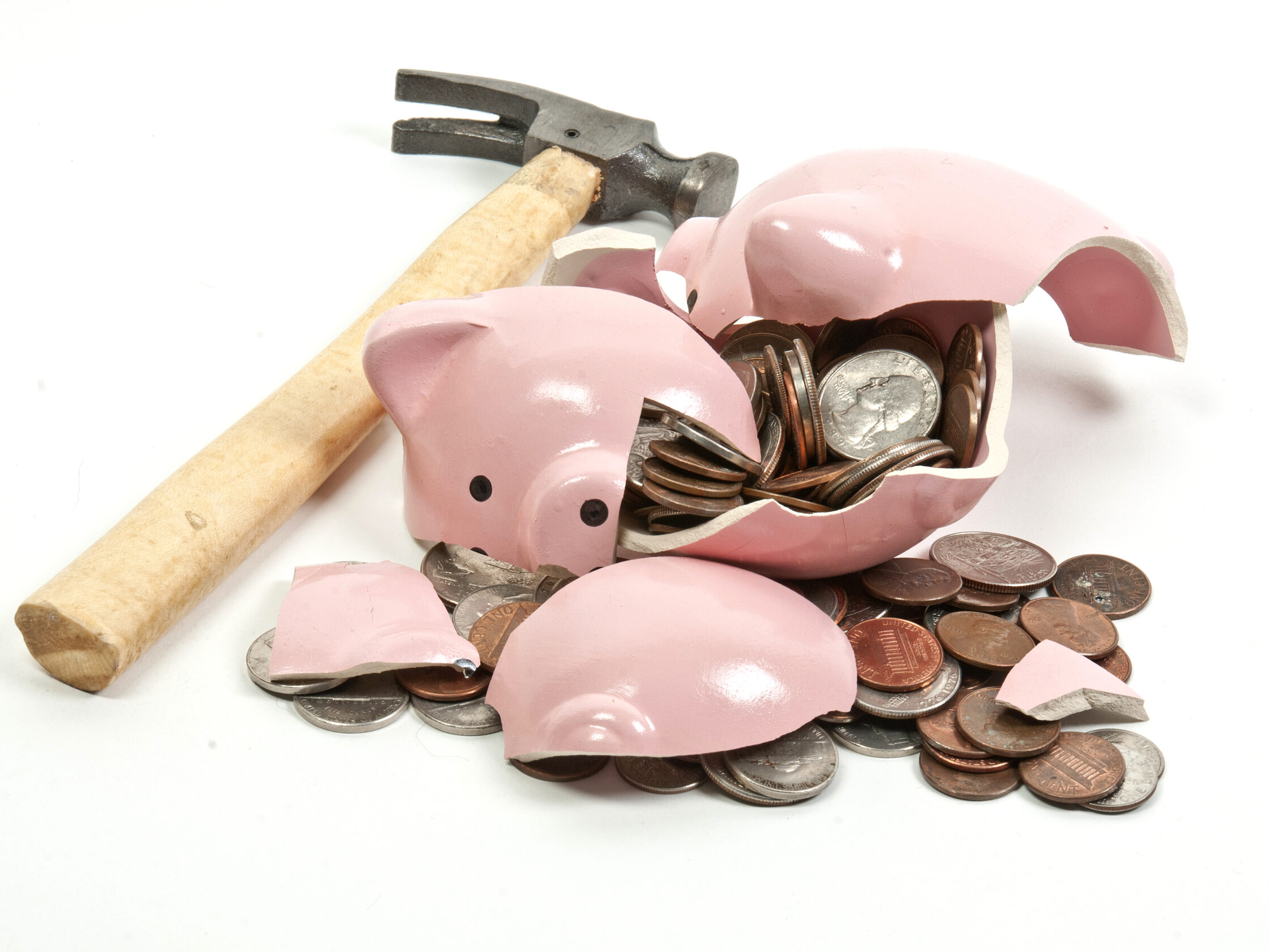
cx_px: 683
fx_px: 5535
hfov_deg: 13.1
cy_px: 479
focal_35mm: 151
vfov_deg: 9.8
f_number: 20
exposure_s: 1/160
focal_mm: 92
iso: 200
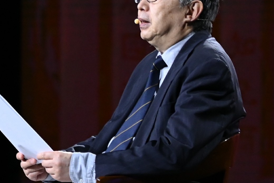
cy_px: 107
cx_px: -234
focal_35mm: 414
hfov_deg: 4.9
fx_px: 3151
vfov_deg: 3.3
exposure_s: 1/200
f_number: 3.2
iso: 2500
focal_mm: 95
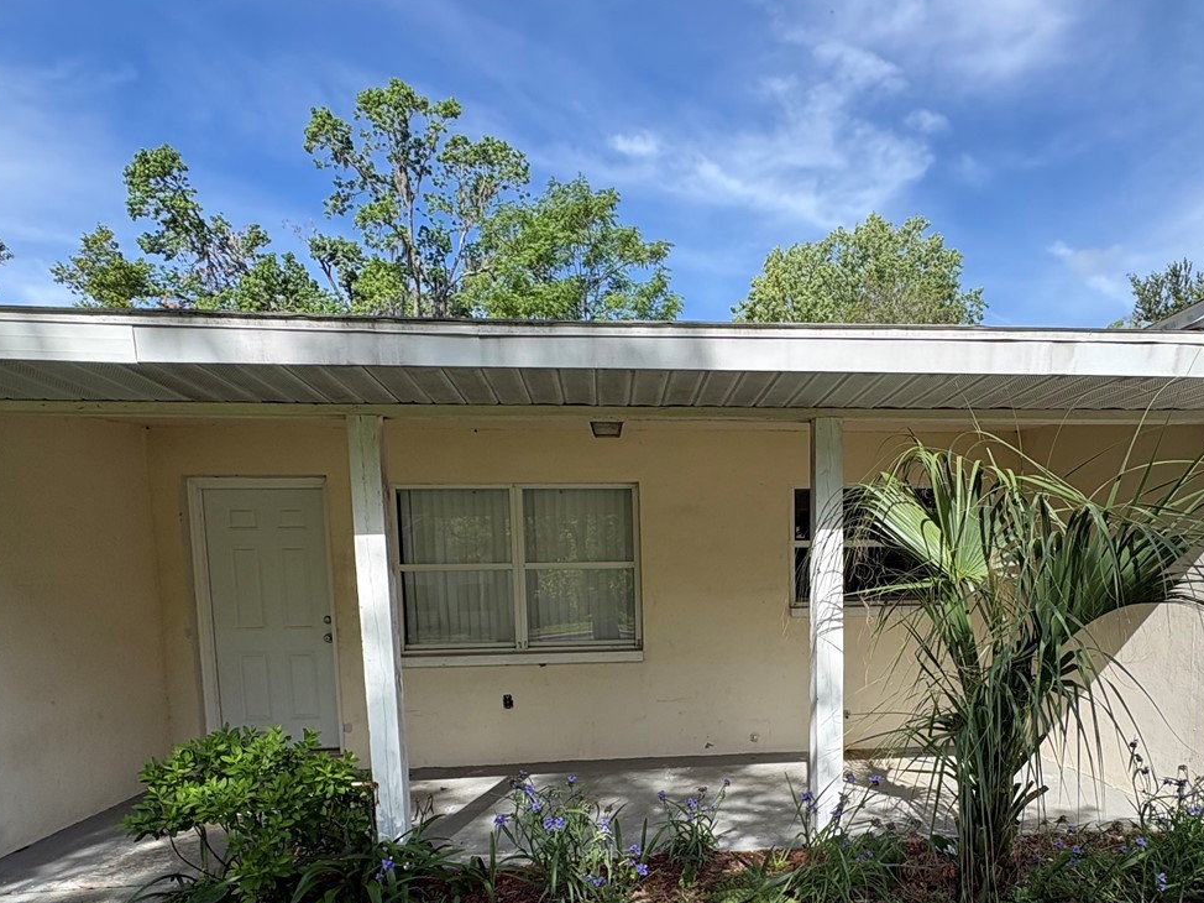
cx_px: 697
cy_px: 674
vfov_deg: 56.1
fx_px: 800
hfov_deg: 73.4
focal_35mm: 23
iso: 64
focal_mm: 2.22
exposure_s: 1/840
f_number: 2.2
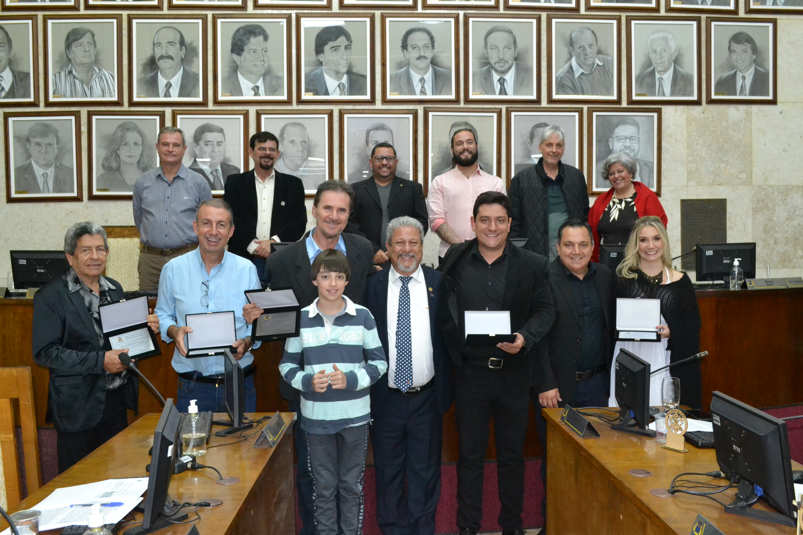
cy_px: 268
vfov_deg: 36.9
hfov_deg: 53.1
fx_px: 803
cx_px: 402
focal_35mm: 36
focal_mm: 24
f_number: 7.1
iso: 3200
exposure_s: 1/80
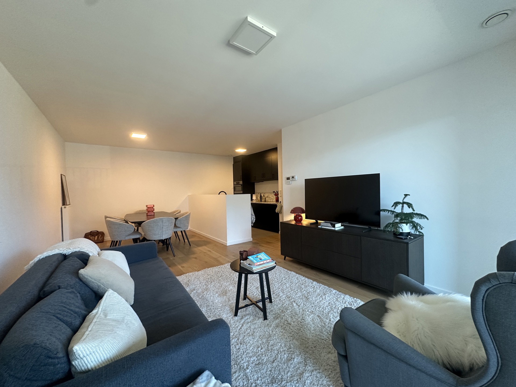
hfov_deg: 102.1
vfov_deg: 85.7
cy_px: 194
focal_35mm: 14
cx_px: 258
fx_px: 209
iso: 250
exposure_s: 1/99
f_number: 2.2
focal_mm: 2.22
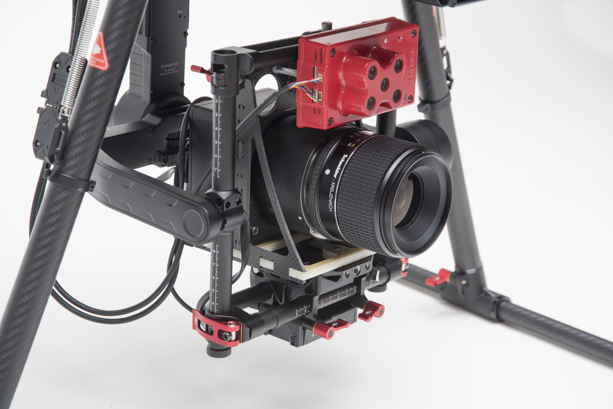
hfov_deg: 21.5
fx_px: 1618
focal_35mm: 95
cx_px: 306
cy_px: 204
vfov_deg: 14.4
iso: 100
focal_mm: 95
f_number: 11
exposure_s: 1/60
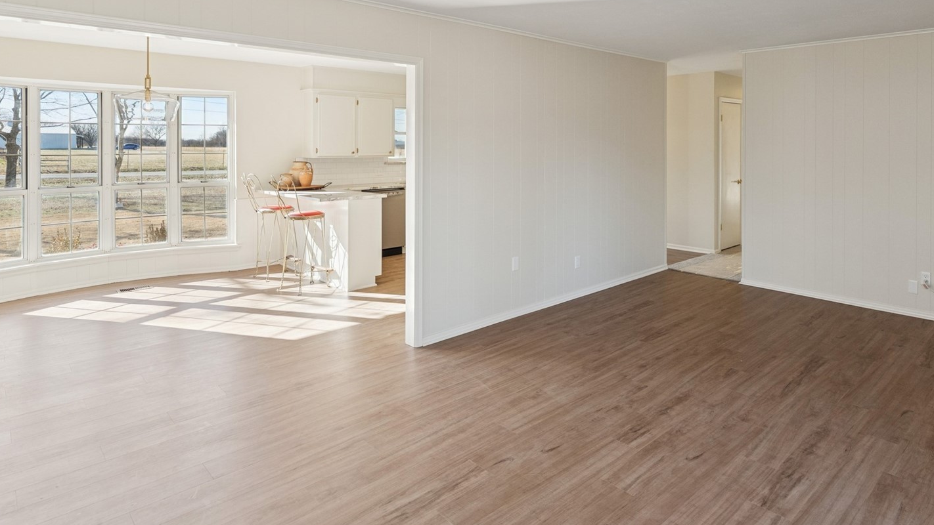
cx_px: 554
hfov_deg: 83.0
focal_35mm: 21
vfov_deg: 52.4
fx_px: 520
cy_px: 166
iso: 400
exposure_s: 1/640
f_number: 2.8
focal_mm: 14
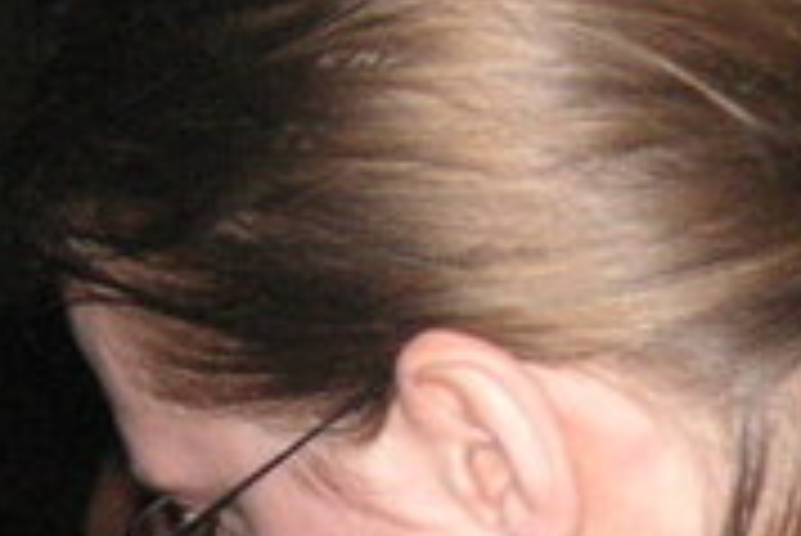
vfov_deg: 7.9
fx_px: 3852
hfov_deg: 11.8
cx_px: 576
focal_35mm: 173
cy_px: 477
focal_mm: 6.1
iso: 160
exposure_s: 1/45
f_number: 2.8
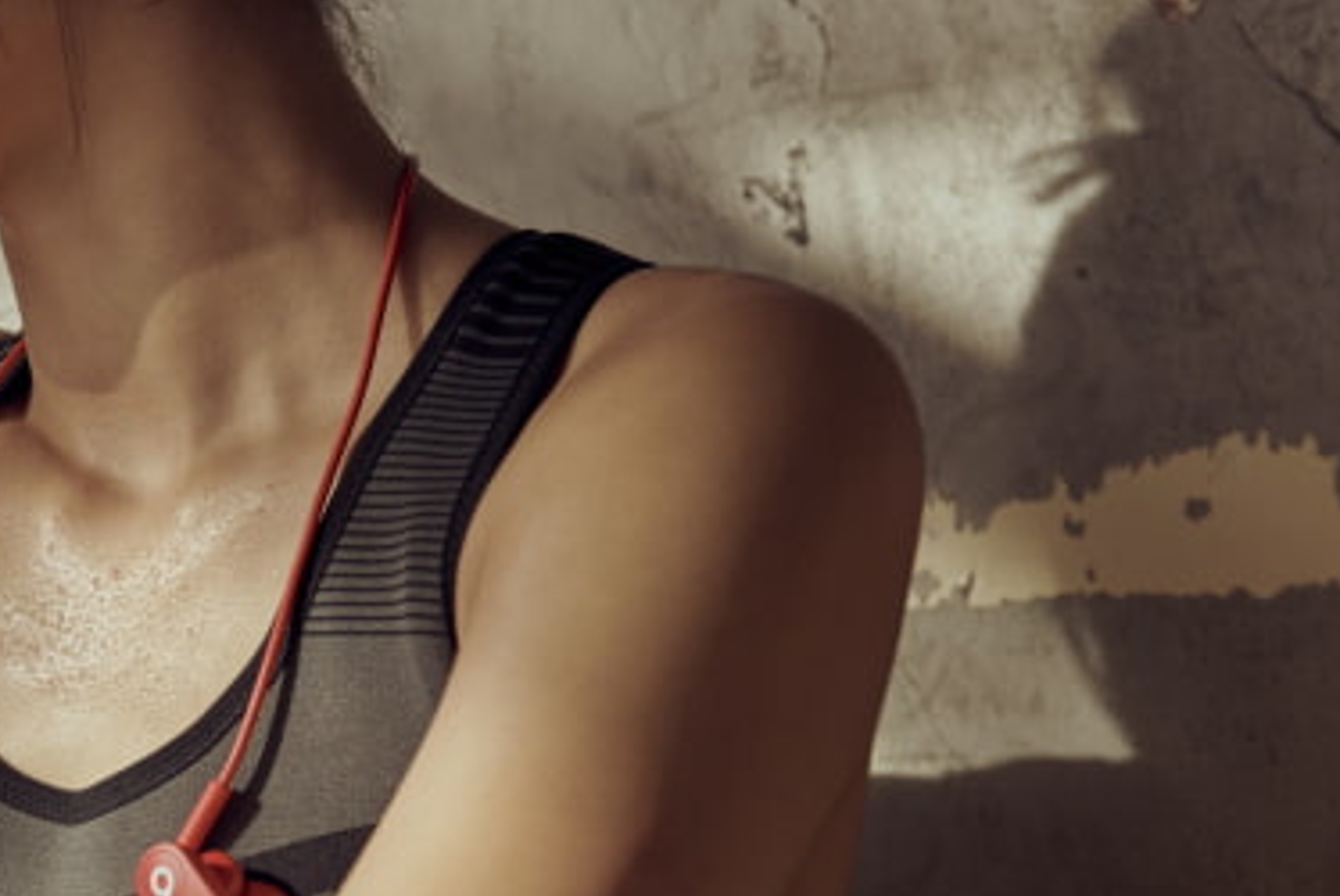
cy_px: 618
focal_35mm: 94
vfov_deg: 14.5
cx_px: 233
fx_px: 3501
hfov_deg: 21.4
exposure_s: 1/1250
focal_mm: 55
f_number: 5.6
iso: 400
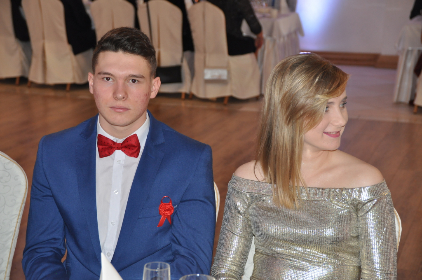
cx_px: 211
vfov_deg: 16.5
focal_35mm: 82
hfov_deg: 24.6
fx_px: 966
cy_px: 140
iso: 800
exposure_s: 1/60
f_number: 4.8
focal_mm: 55
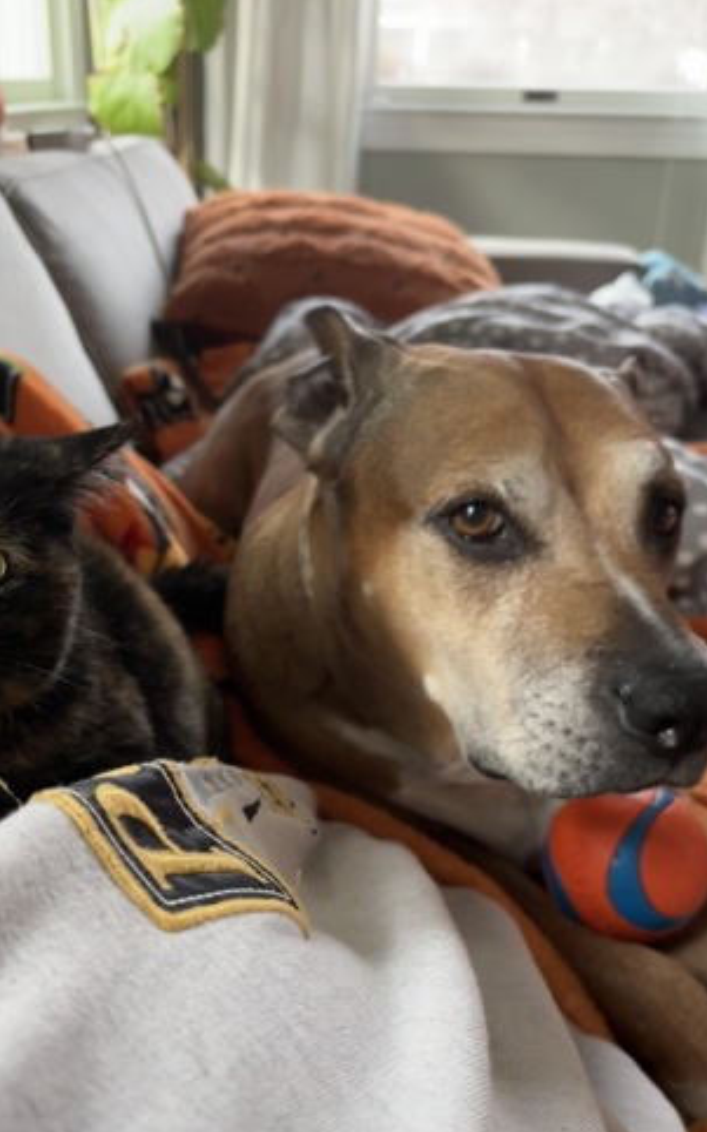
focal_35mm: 32
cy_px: 648
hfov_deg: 39.3
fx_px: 987
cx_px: 303
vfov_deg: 59.4
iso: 320
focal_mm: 5.96
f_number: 1.6
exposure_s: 1/60
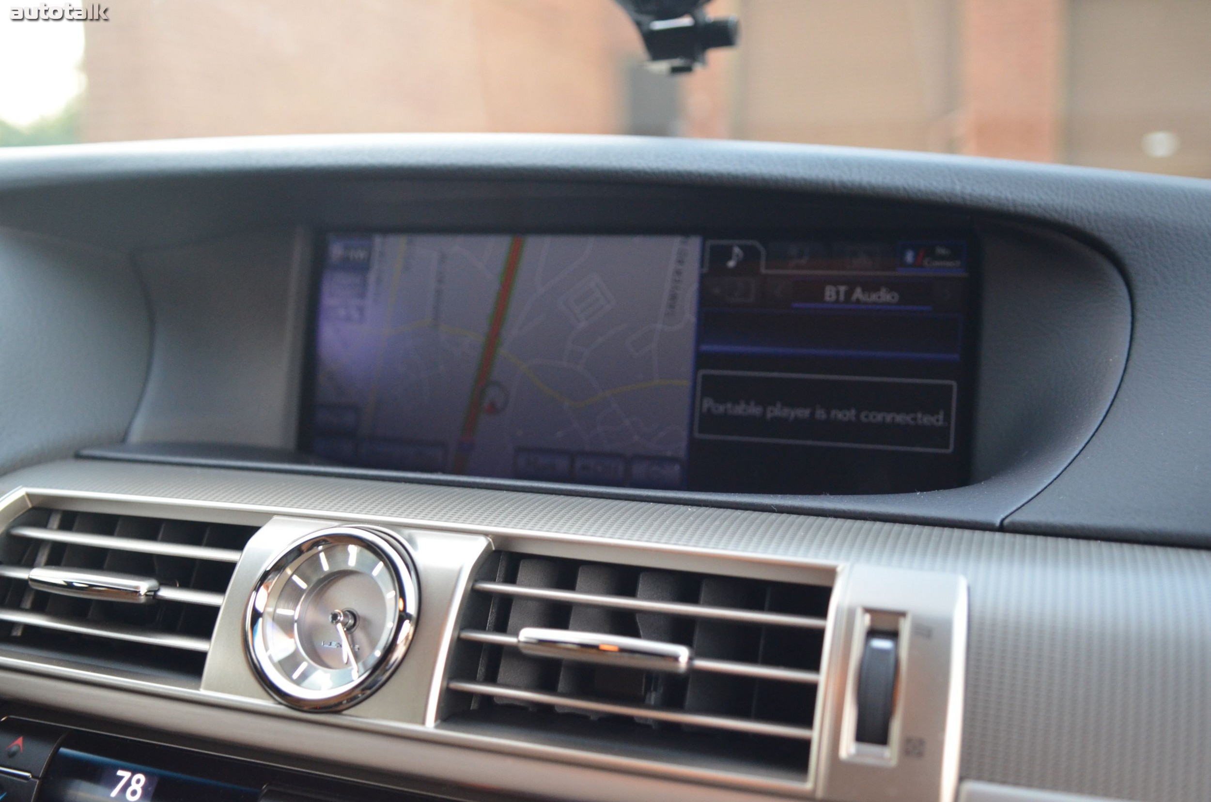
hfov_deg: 53.2
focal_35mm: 36
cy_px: 401
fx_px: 1209
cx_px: 606
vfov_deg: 36.7
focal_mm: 24
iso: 1600
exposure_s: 1/20
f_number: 2.8
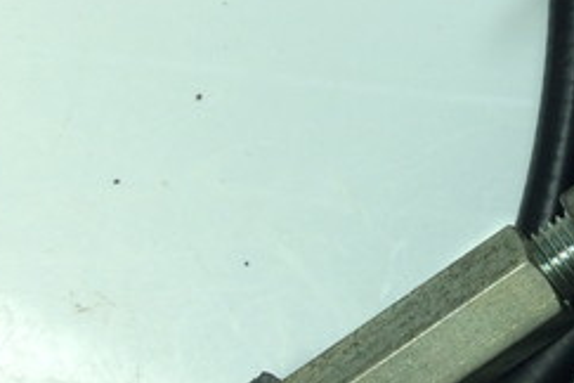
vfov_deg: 16.5
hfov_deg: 23.8
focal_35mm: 82
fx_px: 1307
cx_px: 560
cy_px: 61
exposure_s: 1/440
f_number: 2.4
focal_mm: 3.3
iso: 32
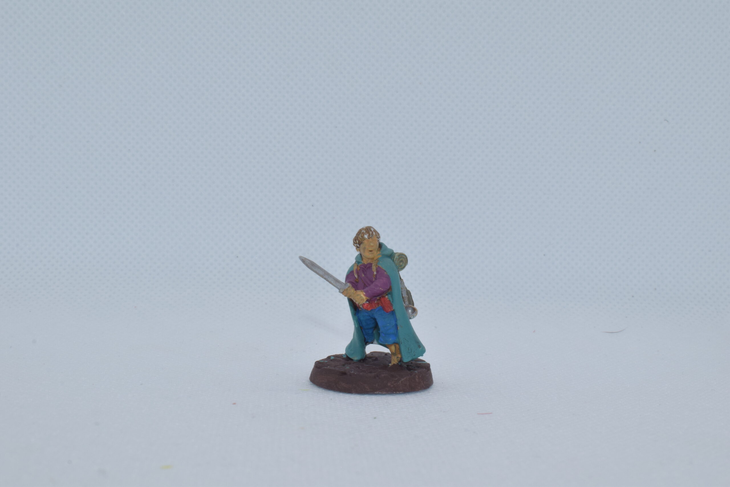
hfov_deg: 33.4
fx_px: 1217
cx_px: 365
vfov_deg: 22.6
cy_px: 244
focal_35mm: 60
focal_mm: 40
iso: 800
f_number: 25
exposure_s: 1/125
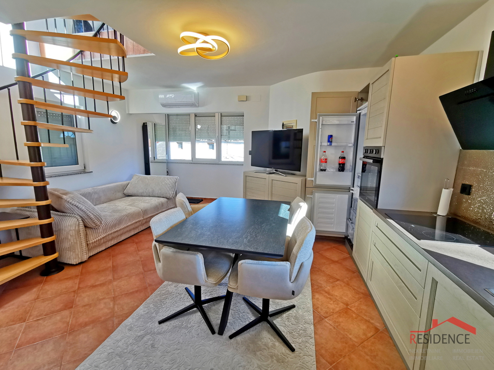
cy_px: 185
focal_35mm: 16
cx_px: 247
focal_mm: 2.35
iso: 80
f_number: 2.2
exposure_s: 1/120
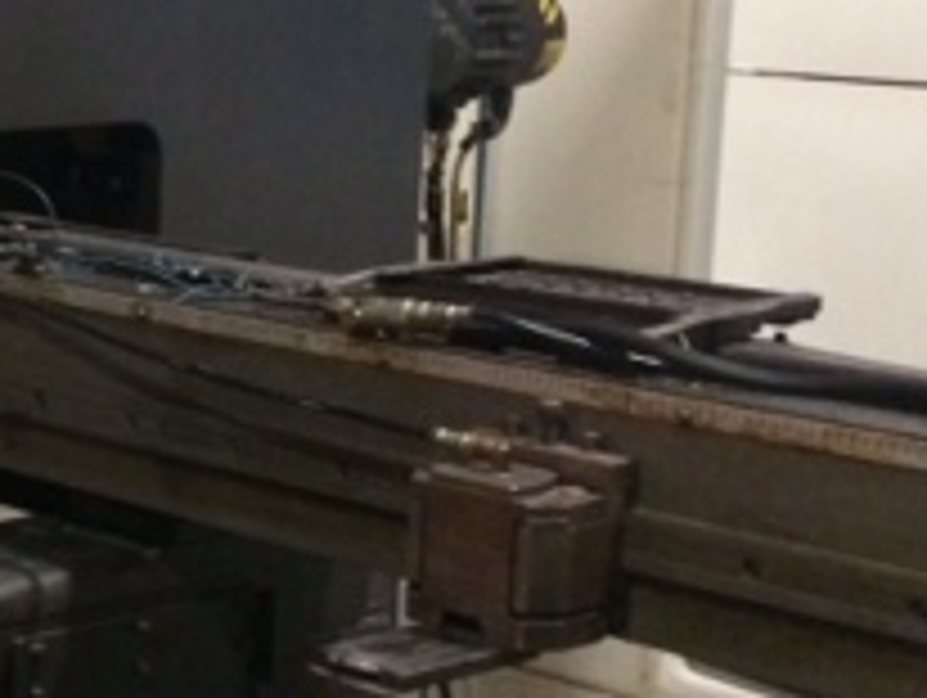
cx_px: -486
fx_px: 2413
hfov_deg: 19.0
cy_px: 257
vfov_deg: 16.4
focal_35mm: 90
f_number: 2.2
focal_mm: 4.15
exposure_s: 1/15
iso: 400
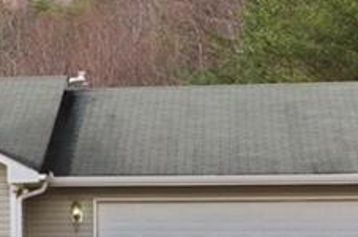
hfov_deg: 13.3
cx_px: -237
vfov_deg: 9.6
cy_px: 182
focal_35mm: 142
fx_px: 1411
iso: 400
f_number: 11
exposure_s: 1/250
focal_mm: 21
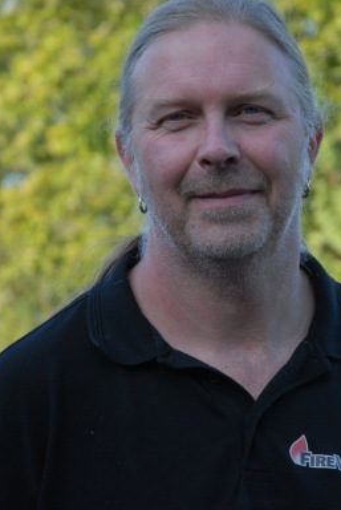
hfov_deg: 9.1
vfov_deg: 13.6
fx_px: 2140
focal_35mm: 151
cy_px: 177
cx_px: 212
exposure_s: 1/160
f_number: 4.5
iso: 200
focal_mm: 70
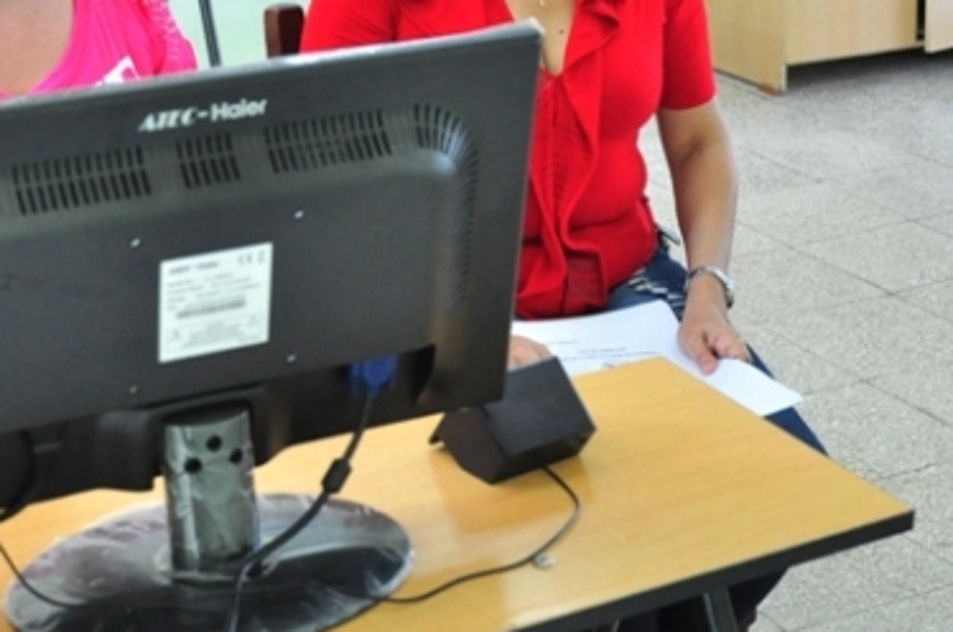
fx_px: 2036
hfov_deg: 26.2
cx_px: 316
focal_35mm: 77
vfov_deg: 17.5
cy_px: 130
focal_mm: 25
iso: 1000
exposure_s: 1/60
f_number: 4
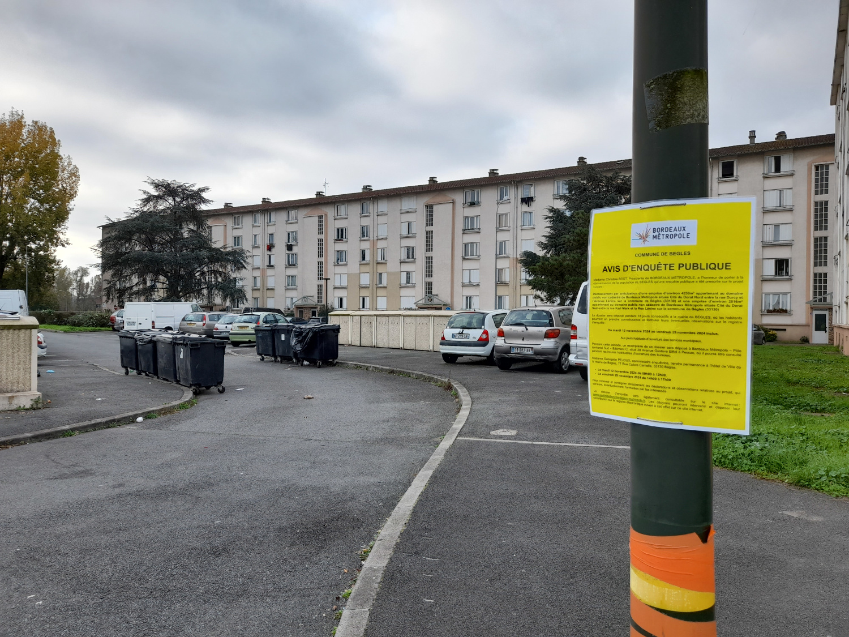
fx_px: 613
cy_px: 318
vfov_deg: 54.9
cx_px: 424
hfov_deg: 69.4
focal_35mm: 25
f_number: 2
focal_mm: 4.6
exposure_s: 1/227
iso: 20
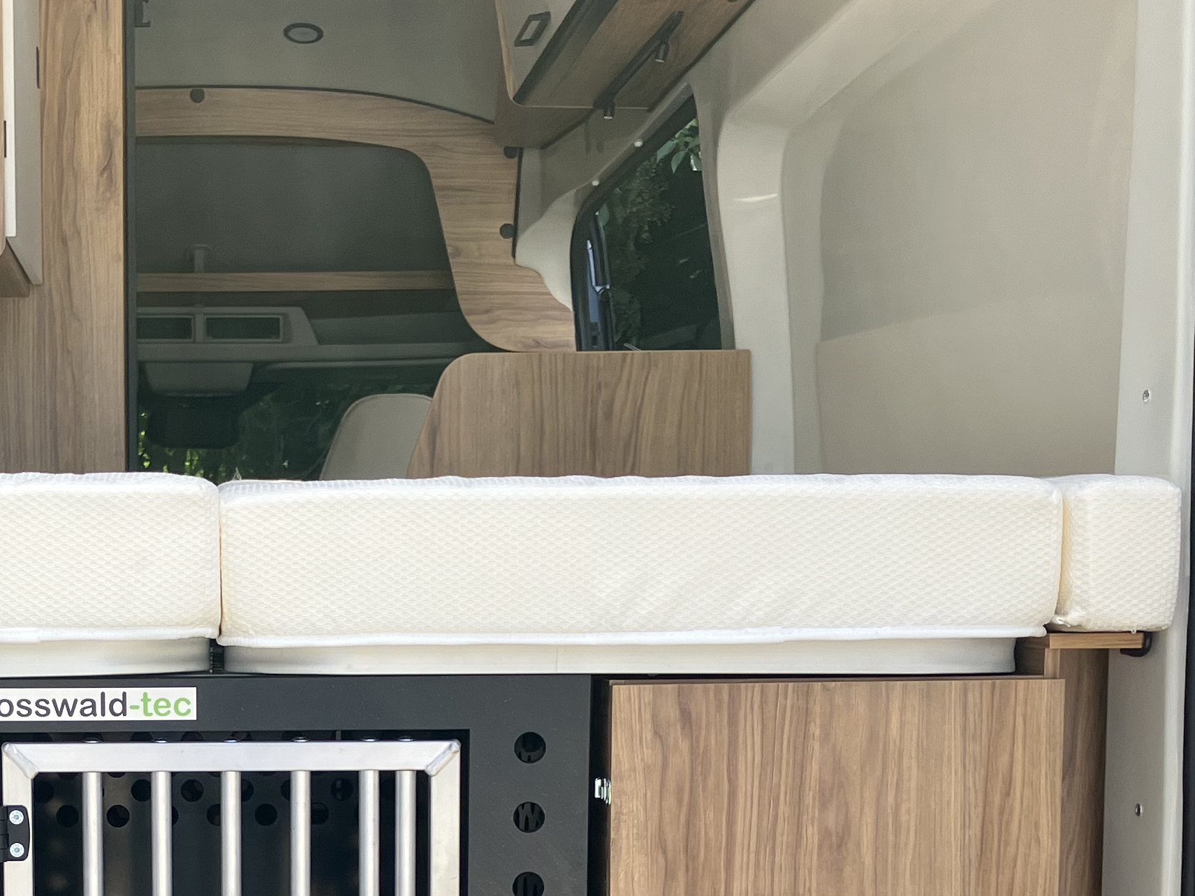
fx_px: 2278
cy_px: 898
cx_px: 212
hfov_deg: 28.7
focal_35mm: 66
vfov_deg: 21.5
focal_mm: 3.99
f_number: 1.8
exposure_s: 1/442
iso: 32
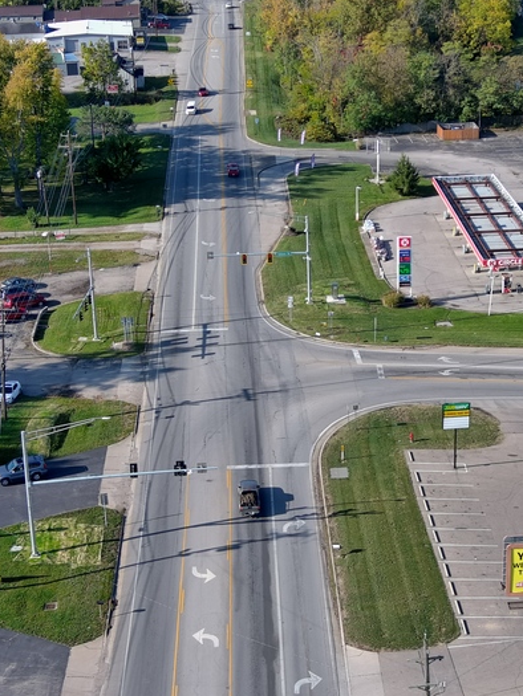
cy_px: 324
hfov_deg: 21.6
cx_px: 328
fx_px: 1369
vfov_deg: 28.5
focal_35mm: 68
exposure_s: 1/40
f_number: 2.8
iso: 100
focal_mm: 10.57
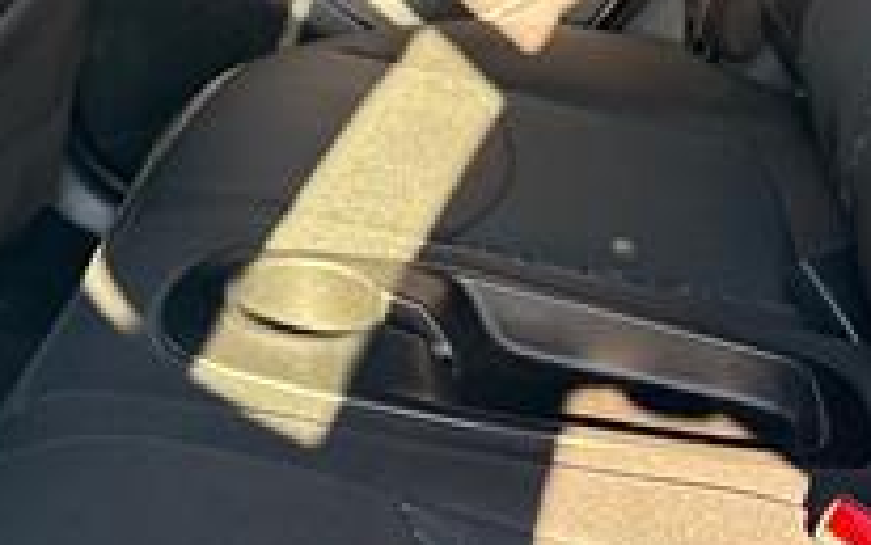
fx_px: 1876
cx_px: 452
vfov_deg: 16.0
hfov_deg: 26.1
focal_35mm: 79
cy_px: -72
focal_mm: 6.76
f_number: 1.78
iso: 200
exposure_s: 1/97
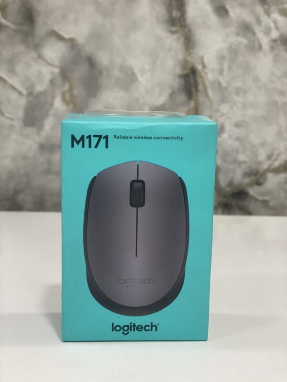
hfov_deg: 28.0
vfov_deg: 36.8
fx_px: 575
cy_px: 191
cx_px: 144
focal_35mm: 52
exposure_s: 1/100
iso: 160
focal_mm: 6
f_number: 2
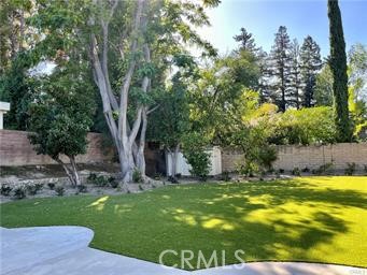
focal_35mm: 26
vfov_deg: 53.1
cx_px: 184
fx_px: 276
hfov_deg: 67.3
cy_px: 138
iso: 50
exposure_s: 1/418
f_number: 1.6
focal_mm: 5.1
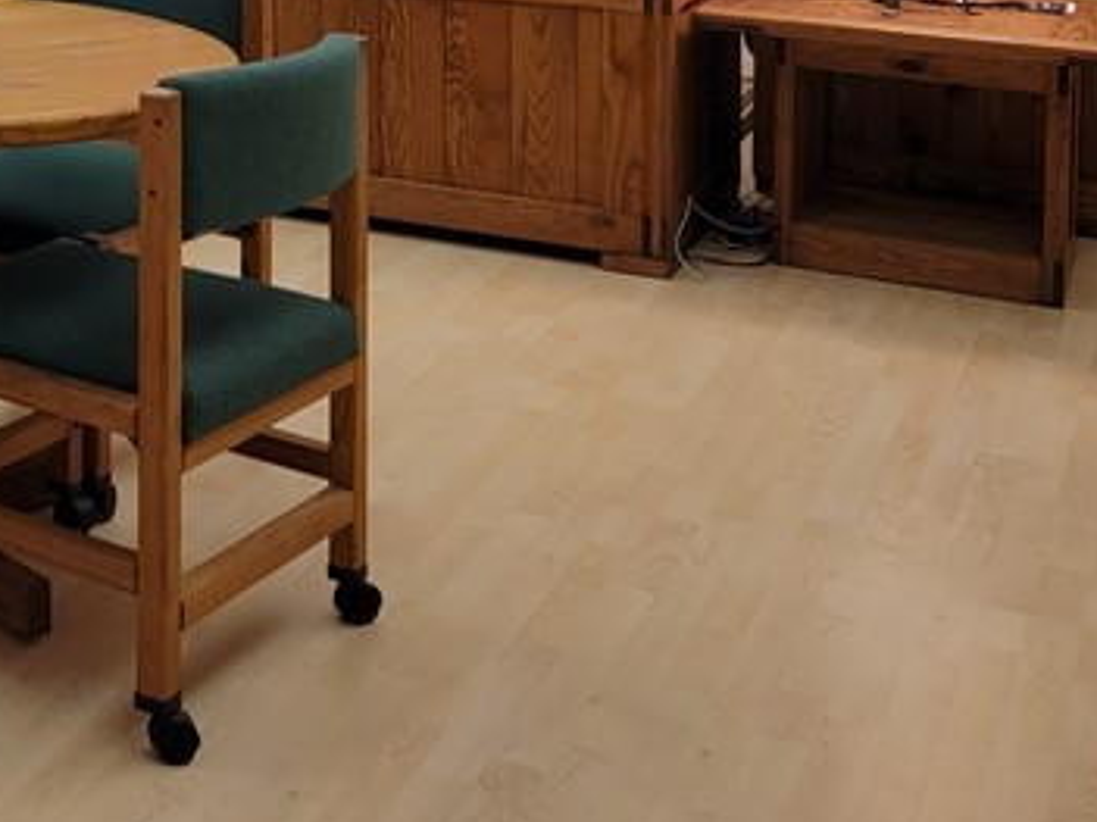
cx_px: -222
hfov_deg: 25.0
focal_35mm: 70
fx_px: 2218
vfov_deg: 19.1
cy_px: -309
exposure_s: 1/120
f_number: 1.8
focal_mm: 6.7
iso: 250
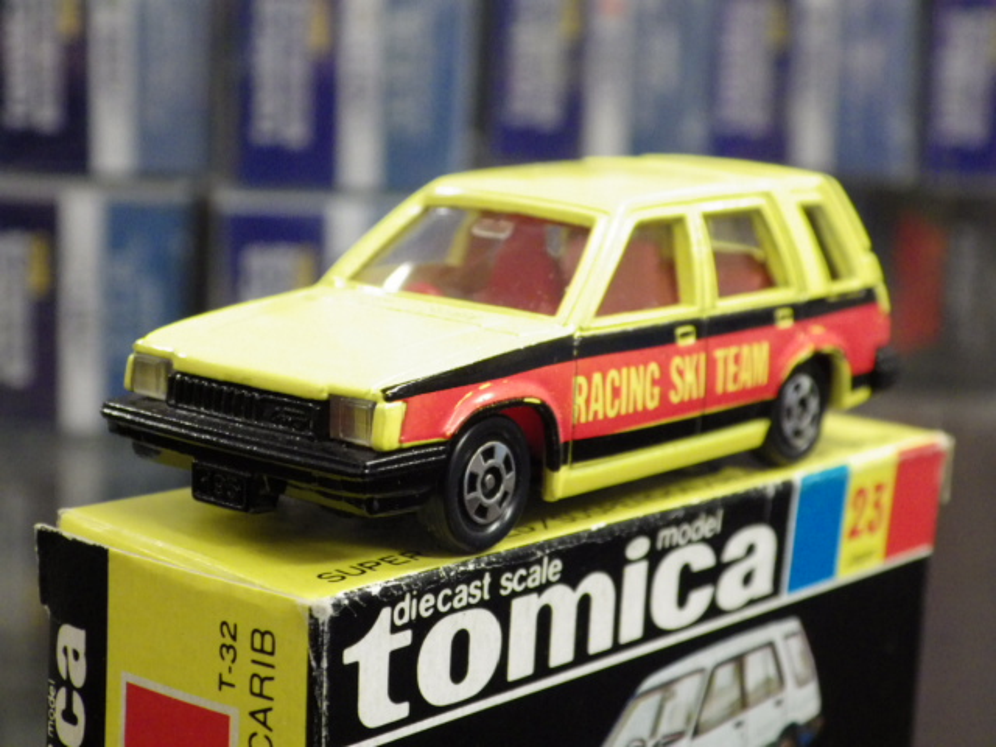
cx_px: 498
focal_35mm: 71
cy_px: 374
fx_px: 2043
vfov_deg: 20.7
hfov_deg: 27.4
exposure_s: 1/30
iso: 800
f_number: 4.2
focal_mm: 12.8
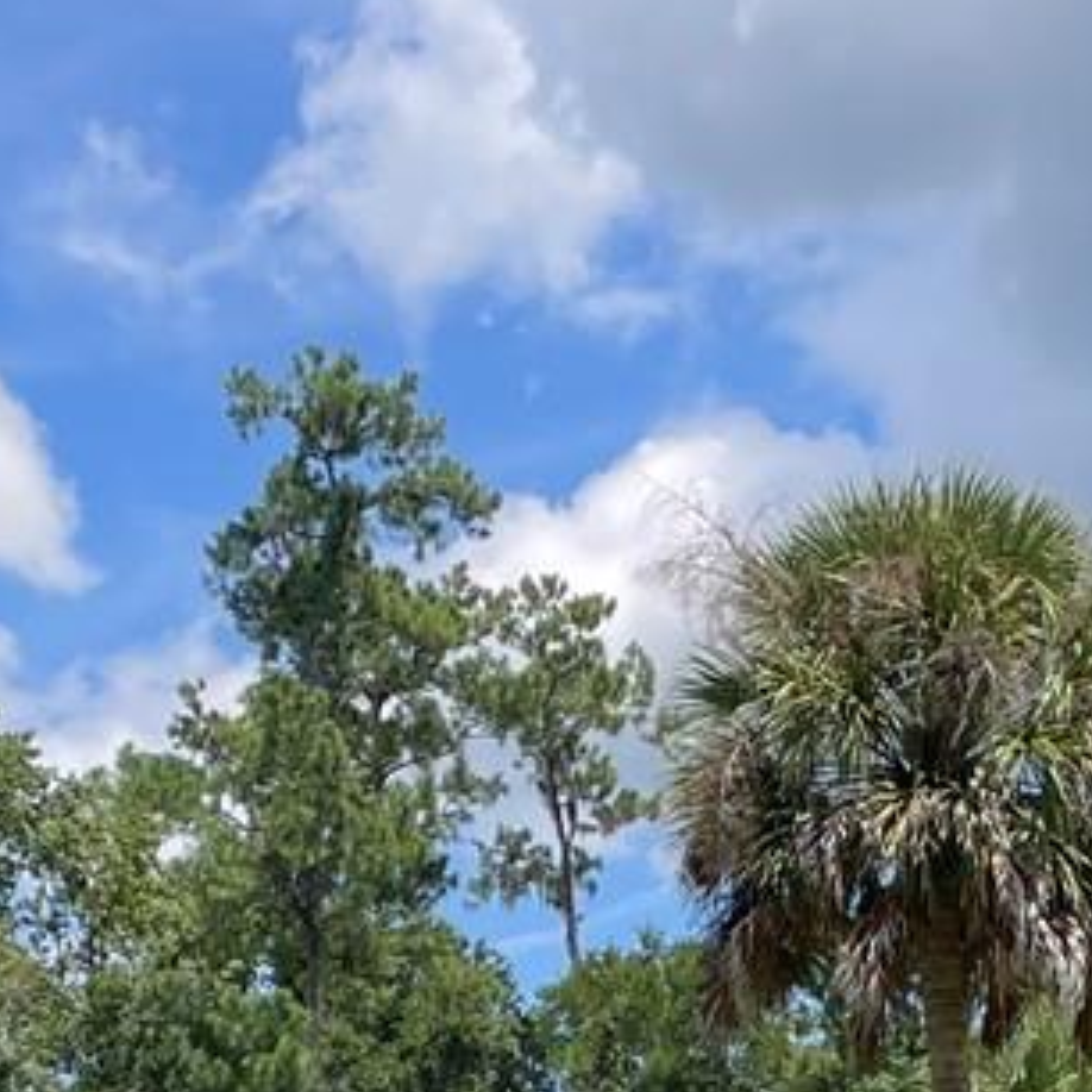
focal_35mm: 120
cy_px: 1816
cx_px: 732
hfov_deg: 14.5
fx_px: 4283
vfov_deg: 13.4
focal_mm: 4.2
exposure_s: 1/2053
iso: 32
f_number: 1.6
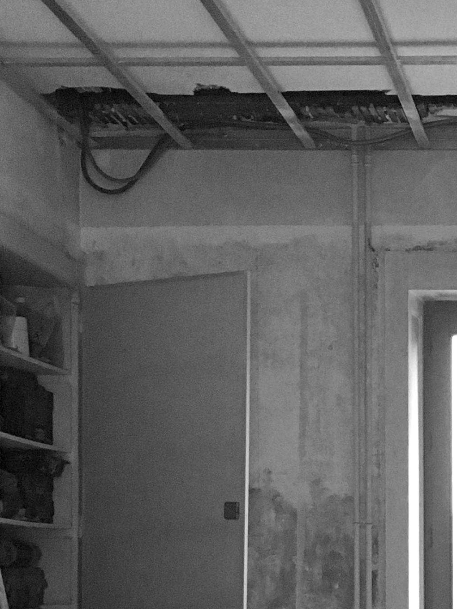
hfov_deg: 16.5
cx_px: 543
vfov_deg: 21.7
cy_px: 654
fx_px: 1514
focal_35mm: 86
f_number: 2.2
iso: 200
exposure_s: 1/20
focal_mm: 4.15
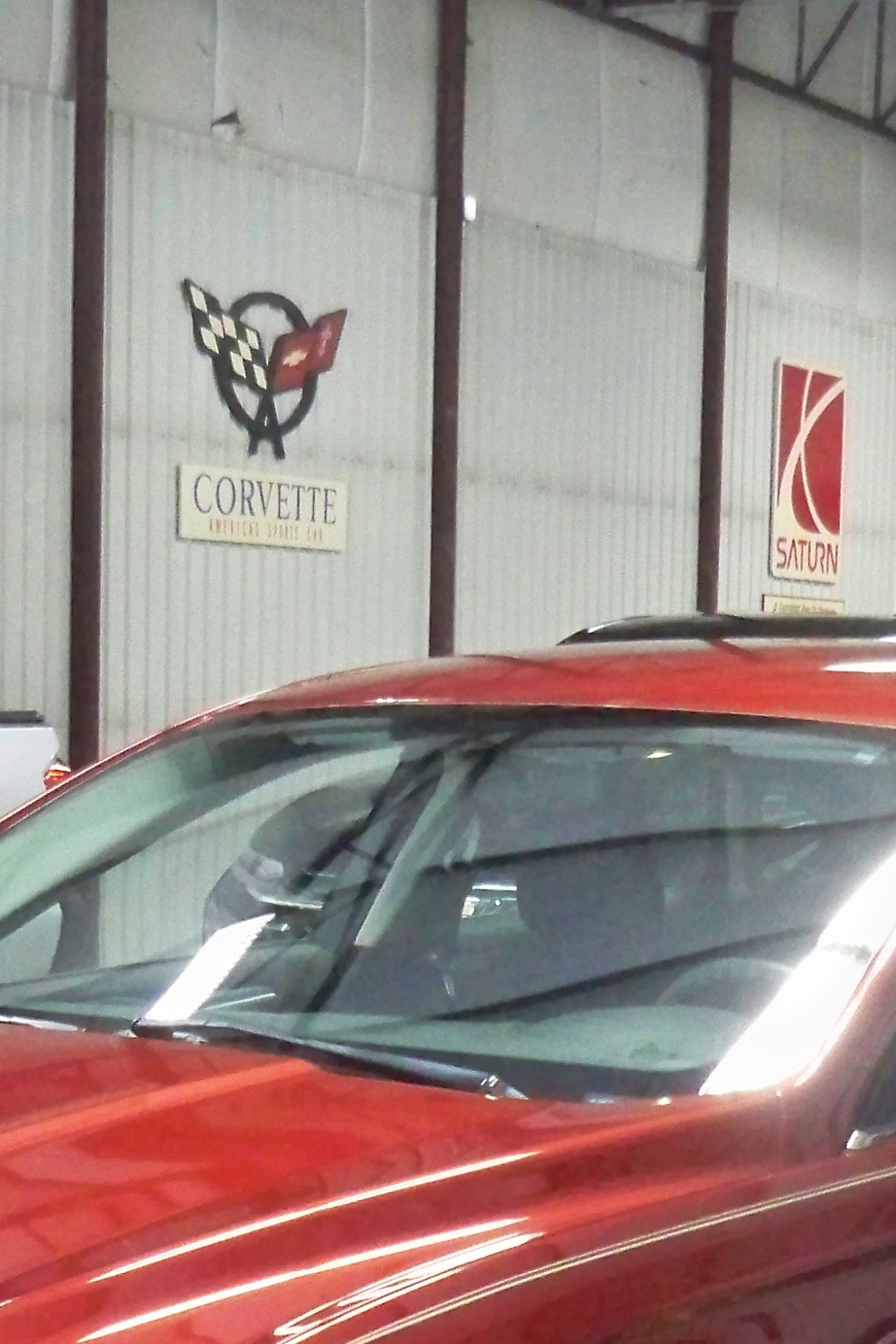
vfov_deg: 20.6
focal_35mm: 96
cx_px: 417
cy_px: 1327
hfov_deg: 14.3
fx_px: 3584
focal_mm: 6.3
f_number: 3.1
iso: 800
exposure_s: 1/60
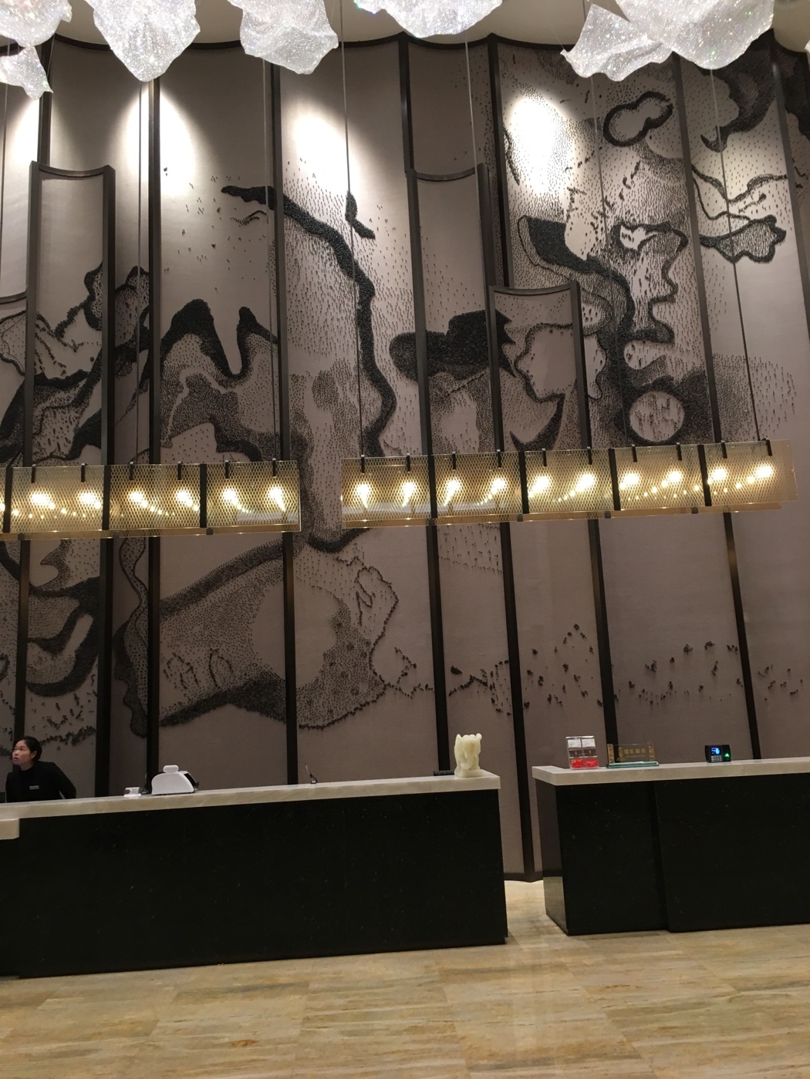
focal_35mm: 29
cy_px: 540
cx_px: 405
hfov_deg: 48.2
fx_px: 905
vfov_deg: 61.7
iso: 50
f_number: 2.2
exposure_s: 1/17
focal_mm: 4.15
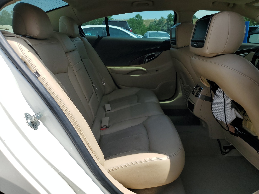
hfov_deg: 67.3
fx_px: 195
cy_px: 97
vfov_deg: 53.1
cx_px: 130
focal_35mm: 26
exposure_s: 1/2000
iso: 50
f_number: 1.5
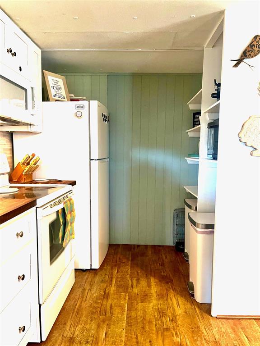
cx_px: 130
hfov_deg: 54.9
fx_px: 250
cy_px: 173
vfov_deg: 69.4
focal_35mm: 25
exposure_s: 1/60
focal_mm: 5.1
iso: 320
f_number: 1.6
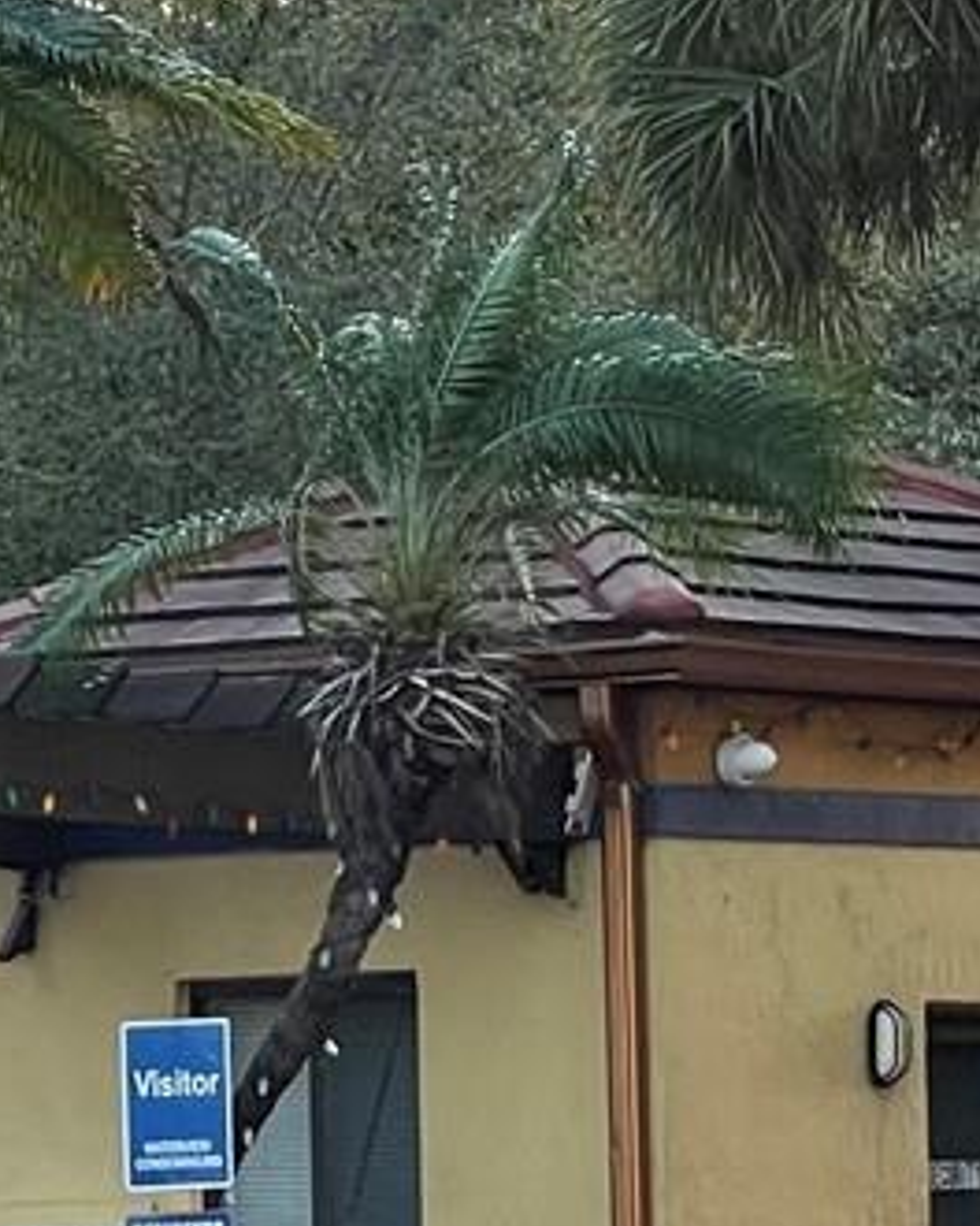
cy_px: 899
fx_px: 8919
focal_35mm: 246
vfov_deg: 7.8
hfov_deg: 6.3
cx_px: -19
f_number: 2
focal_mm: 6
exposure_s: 1/174
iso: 25
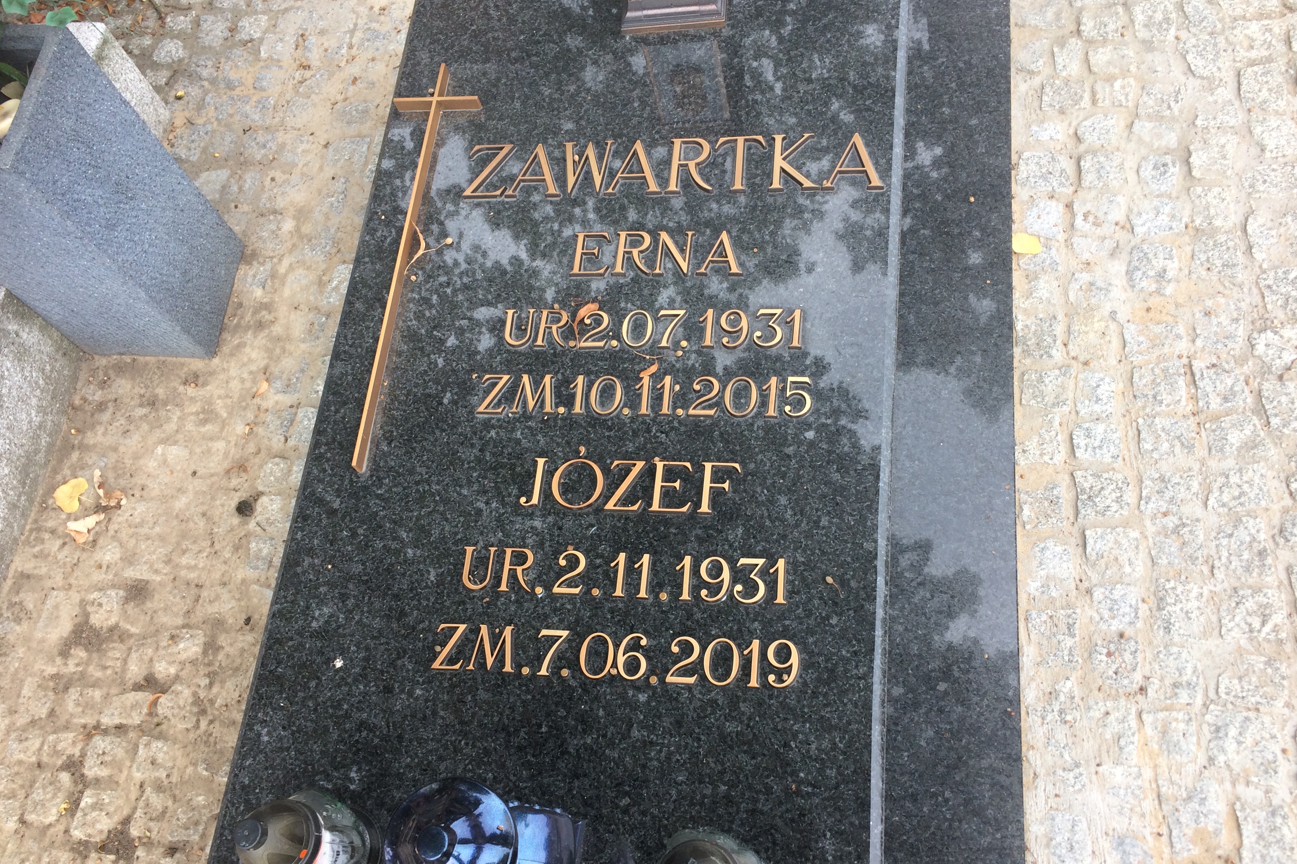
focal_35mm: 31
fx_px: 1117
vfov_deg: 42.3
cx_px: 642
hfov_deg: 60.3
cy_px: 466
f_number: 2.2
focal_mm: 4.15
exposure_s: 1/173
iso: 32
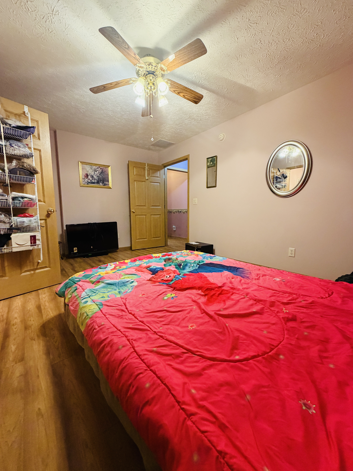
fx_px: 190
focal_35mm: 14
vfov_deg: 102.1
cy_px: 236
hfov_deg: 85.7
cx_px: 176
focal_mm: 2.22
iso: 400
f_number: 2.2
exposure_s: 1/60
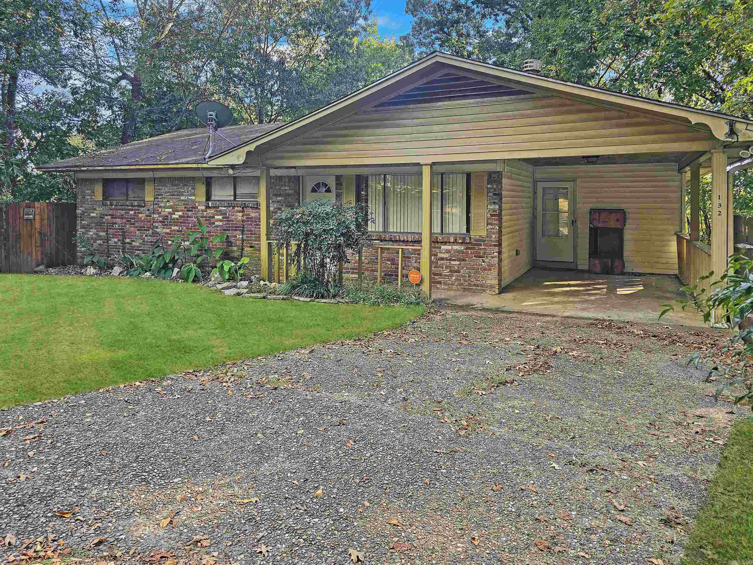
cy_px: 282
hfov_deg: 73.9
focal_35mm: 23
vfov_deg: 58.9
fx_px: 500
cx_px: 376
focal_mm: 6.3
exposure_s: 1/180
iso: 20
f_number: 1.7
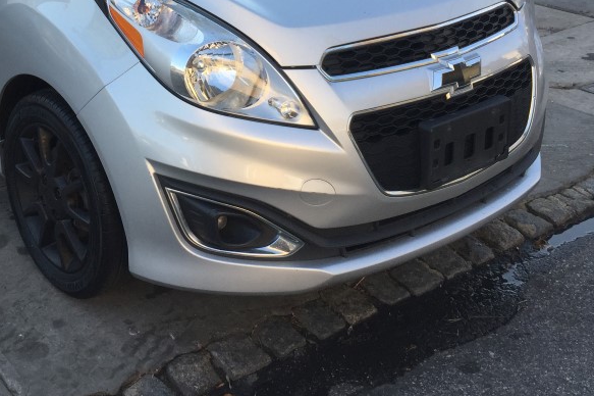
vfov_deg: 24.5
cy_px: 12
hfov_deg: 36.6
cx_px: 146
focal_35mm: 53
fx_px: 874
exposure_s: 1/434
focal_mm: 4.15
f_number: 2.2
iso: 32
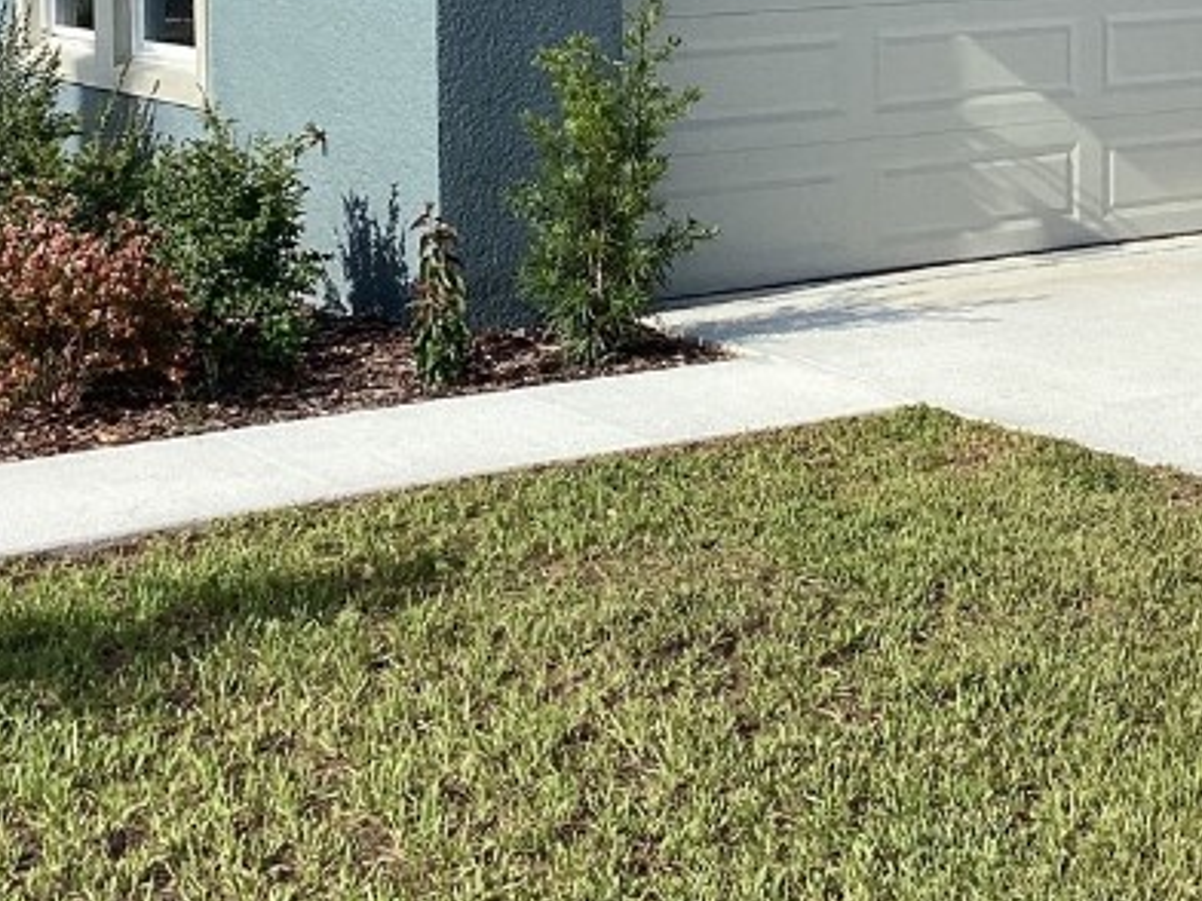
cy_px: -25
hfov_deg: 24.0
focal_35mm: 81
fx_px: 2813
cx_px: 773
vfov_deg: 17.7
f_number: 2.4
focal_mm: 3.3
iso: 25
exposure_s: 1/1567
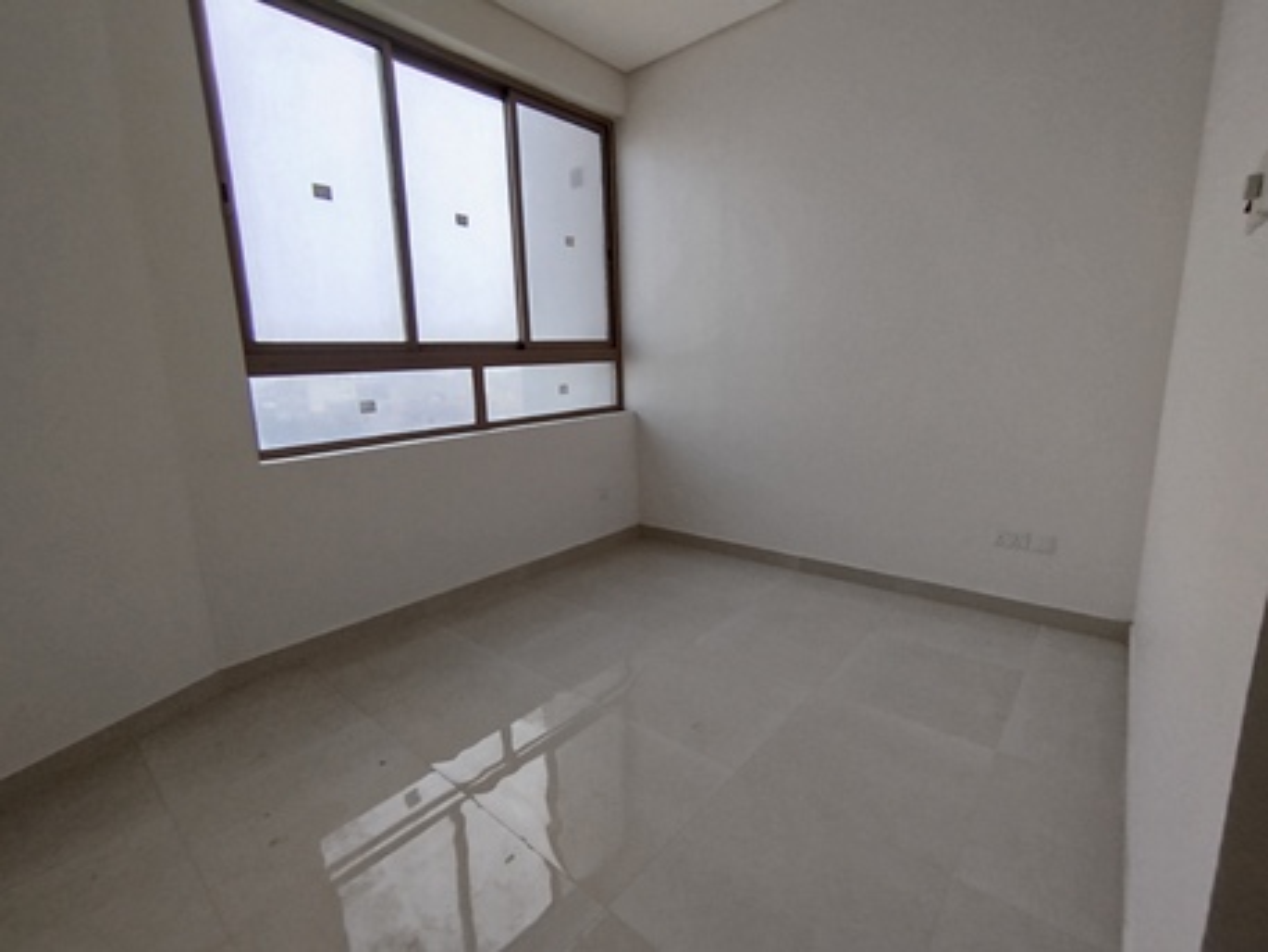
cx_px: 634
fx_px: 550
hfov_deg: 98.2
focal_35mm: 15
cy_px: 476
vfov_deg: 81.8
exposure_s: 1/463
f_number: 2.2
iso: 50
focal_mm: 1.65
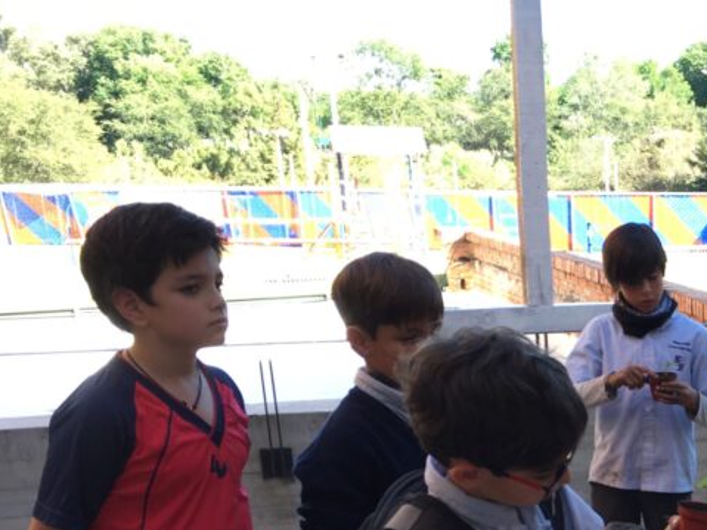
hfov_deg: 28.7
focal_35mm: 62
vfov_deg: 22.5
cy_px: 564
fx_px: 1266
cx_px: 750
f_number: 2.2
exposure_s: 1/120
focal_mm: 4.15
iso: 25
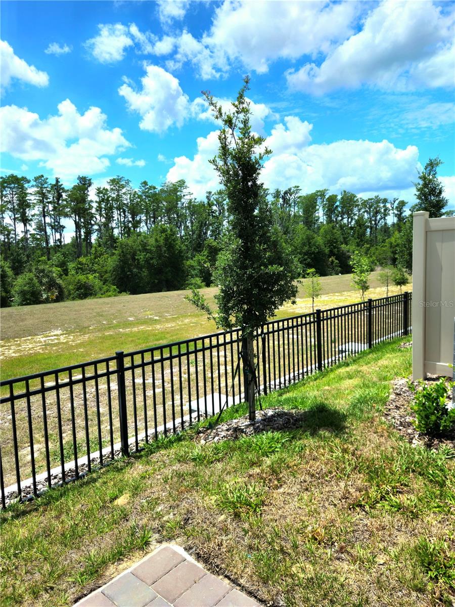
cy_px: 304
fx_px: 403
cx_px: 228
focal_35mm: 23
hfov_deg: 58.9
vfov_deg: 73.9
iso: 25
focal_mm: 5.4
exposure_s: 1/3333
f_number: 1.8
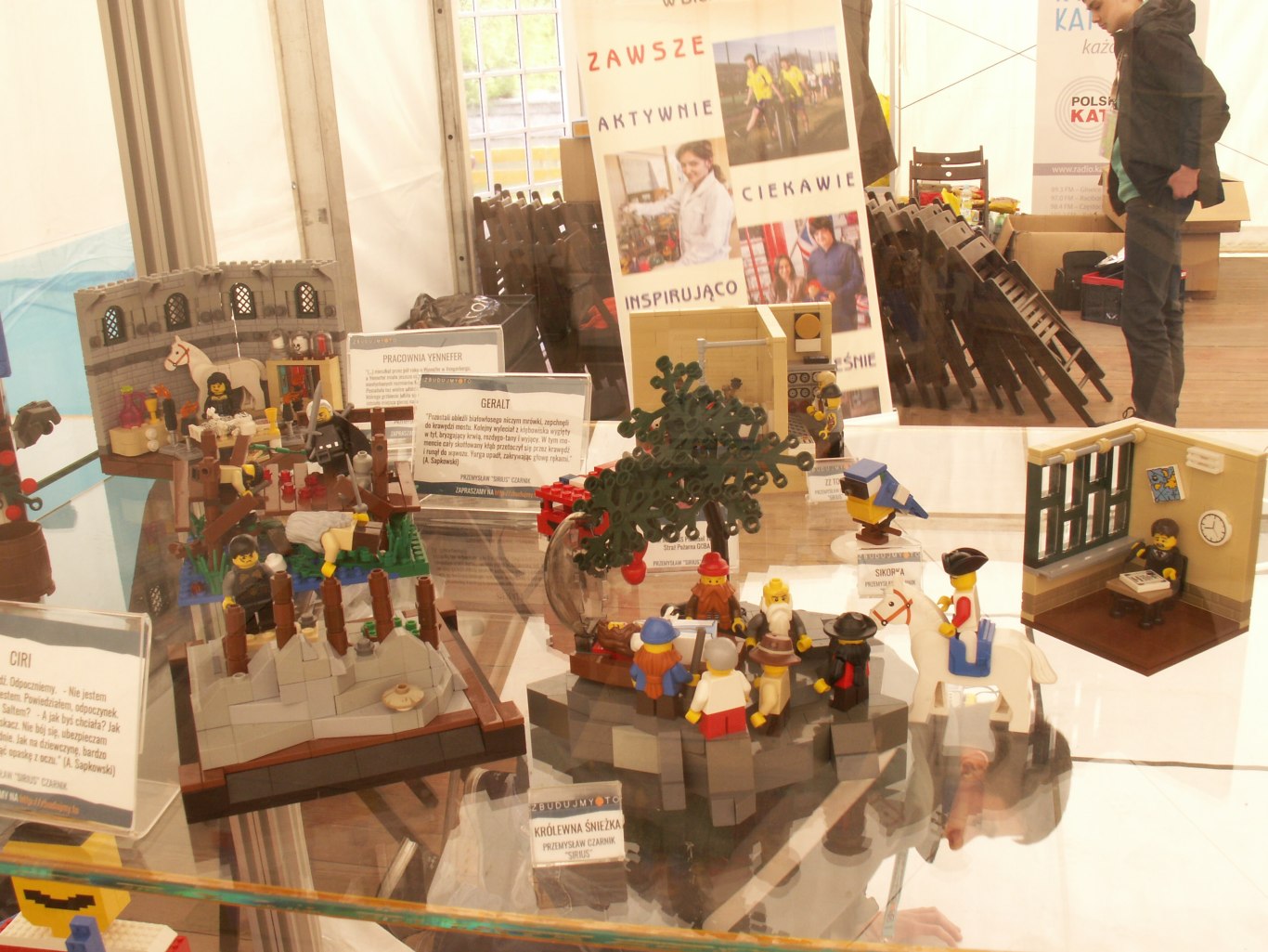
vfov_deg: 40.7
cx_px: 634
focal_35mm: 35
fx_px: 1282
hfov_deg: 52.6
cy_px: 476
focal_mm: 5.86
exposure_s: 1/25
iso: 50
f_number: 6.3
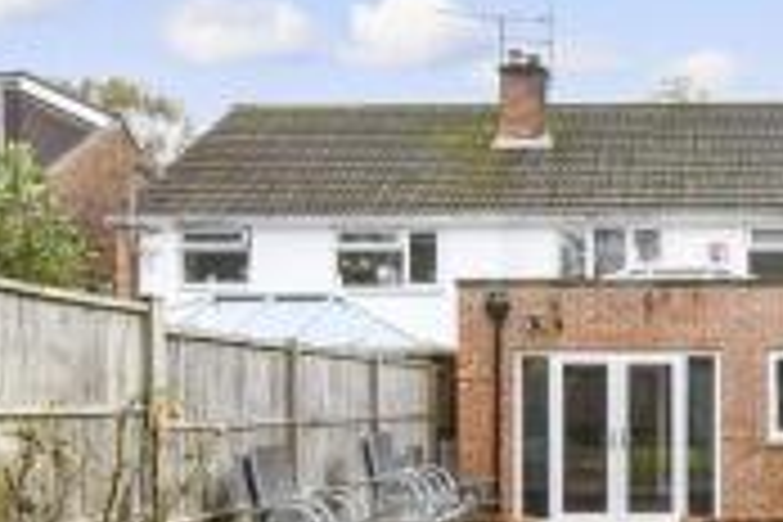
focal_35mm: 41
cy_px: 394
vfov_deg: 32.0
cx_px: 680
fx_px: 892
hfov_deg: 43.9
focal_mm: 10
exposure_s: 1/125
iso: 160
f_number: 8
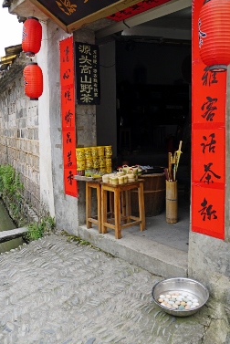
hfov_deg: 37.9
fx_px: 335
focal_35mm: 35
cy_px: 170
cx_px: 109
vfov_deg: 54.4
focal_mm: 22
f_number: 6.3
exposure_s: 1/100
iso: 100
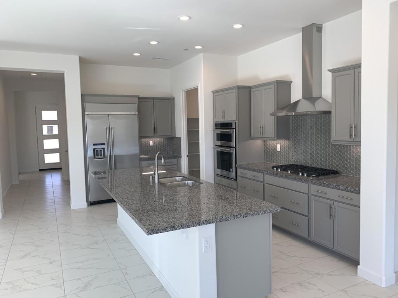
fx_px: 299
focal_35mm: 26
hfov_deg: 67.3
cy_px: 149
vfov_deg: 53.1
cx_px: 199
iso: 25
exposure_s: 1/120
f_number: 1.8
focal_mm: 4.25
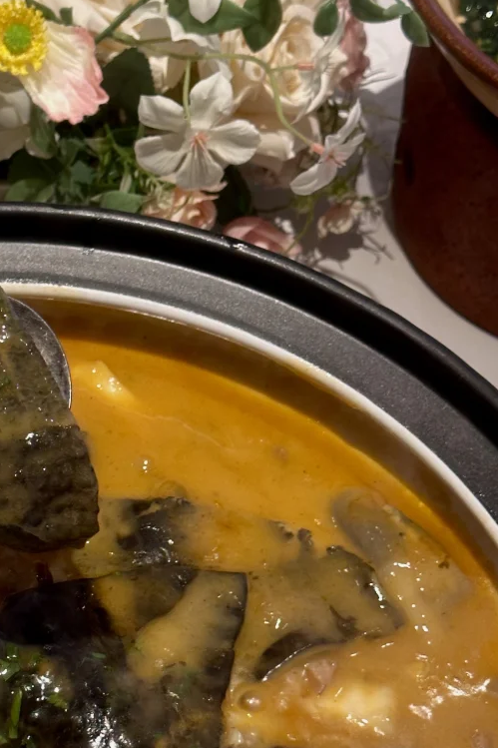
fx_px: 1993
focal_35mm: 96
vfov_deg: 21.0
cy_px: 583
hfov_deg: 14.1
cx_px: 31
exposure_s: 1/50
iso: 64
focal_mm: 6.86
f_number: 1.78
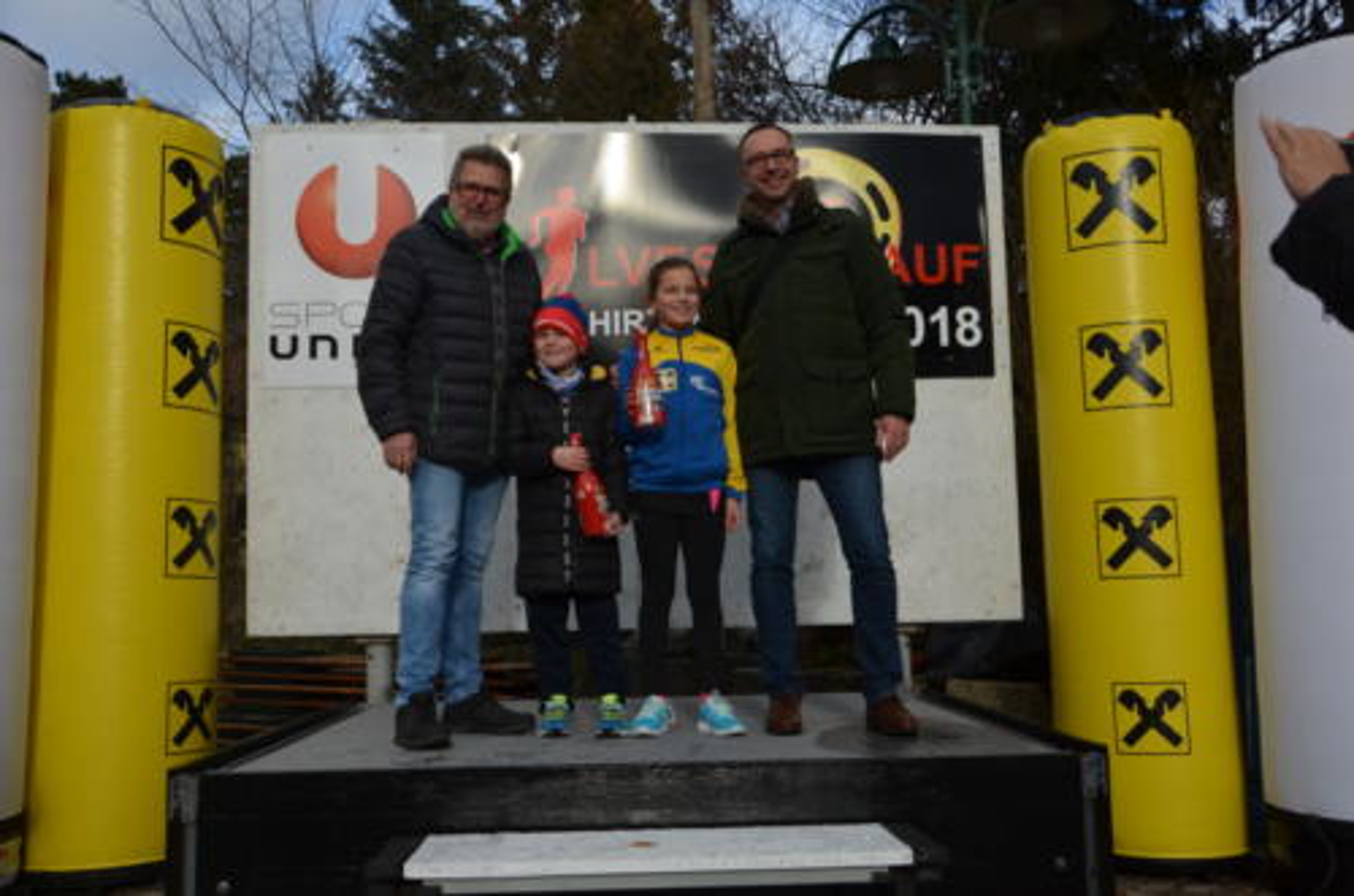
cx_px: 677
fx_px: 1351
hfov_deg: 53.2
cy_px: 448
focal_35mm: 36
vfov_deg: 36.7
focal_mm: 24
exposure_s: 1/1500
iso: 400
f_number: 5.6
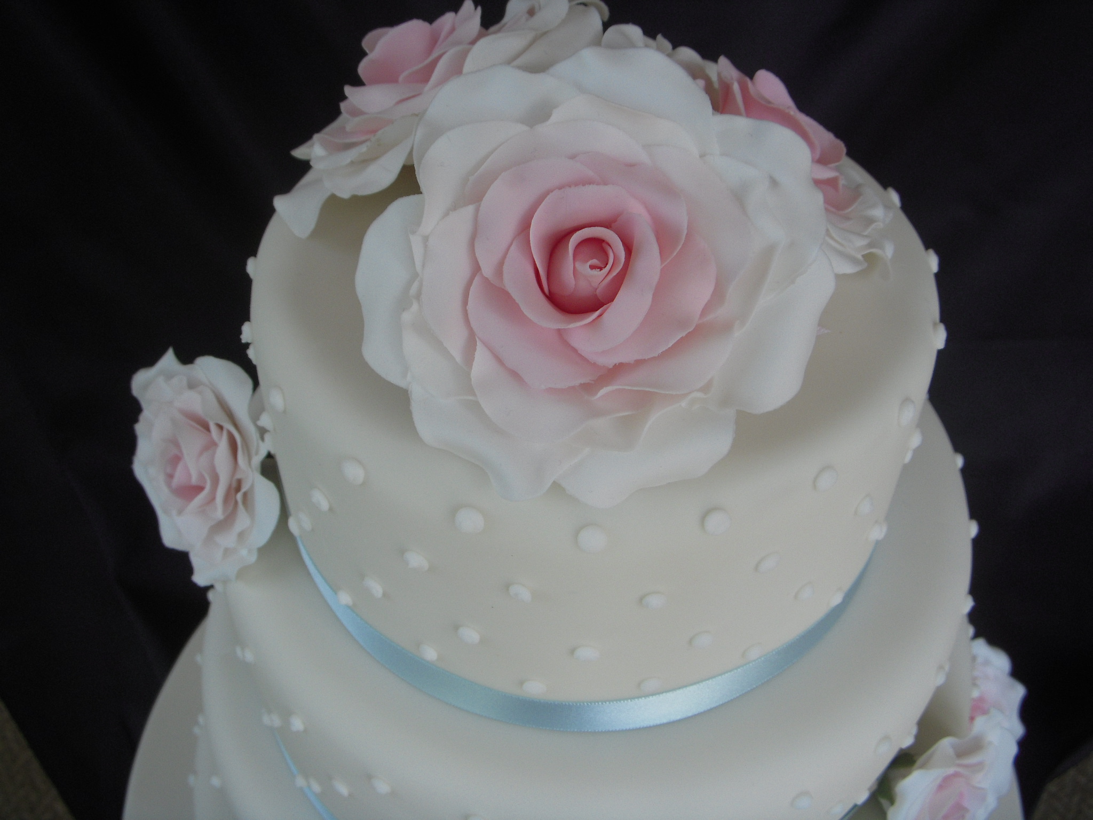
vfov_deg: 37.7
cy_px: 410
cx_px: 546
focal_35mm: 38
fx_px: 1200
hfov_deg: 49.0
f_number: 3.3
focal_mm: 6.3
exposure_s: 1/200
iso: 100
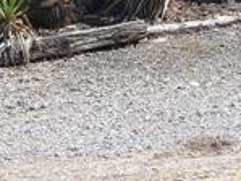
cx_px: 306
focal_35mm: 136
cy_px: -121
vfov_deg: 10.4
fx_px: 948
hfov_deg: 14.0
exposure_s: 1/250
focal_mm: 22
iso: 100
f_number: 7.1
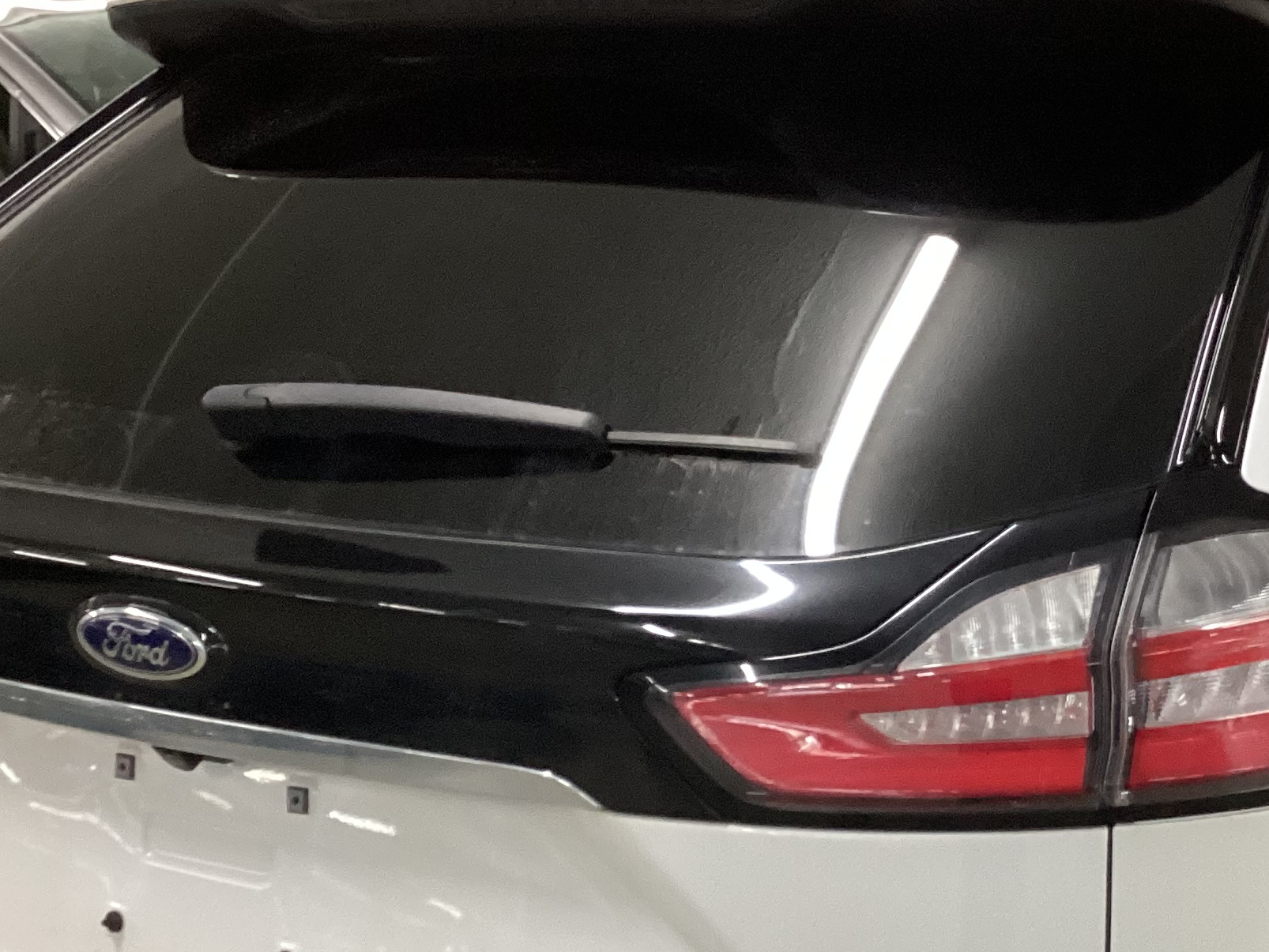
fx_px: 2310
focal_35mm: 63
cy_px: 743
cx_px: 906
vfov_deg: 23.0
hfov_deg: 30.3
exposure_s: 1/60
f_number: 2.4
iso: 250
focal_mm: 3.3
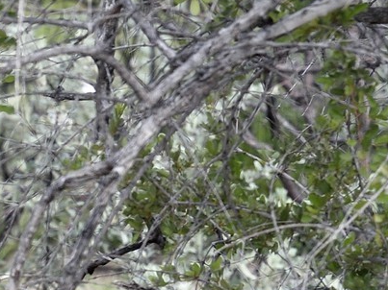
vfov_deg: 1.4
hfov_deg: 1.9
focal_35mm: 1069
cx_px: -350
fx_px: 11979
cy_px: 489
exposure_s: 1/500
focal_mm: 280
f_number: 8
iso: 400
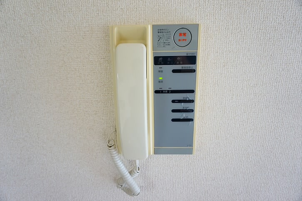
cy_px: 100
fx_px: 201
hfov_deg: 73.8
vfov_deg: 53.0
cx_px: 151
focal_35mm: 24
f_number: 4
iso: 640
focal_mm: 16
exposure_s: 1/60
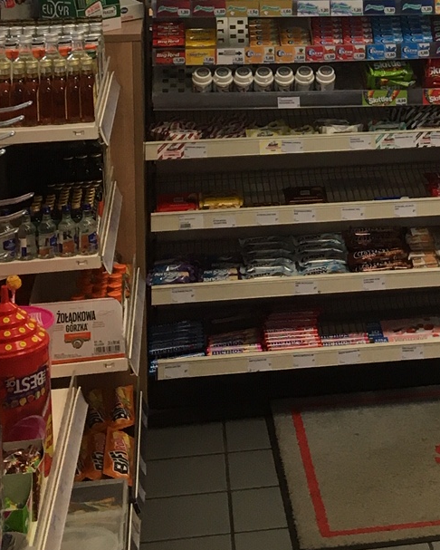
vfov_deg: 19.6
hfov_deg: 15.8
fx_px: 1529
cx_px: 526
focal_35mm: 94
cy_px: -42
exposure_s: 1/33
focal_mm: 4.15
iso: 40
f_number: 2.2
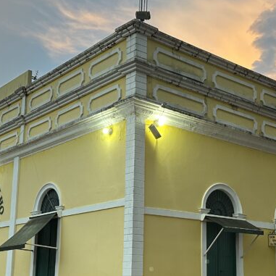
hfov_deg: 30.0
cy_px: 192
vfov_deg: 29.8
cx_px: 159
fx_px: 514
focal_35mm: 57
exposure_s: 1/120
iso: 200
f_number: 1.78
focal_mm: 6.86
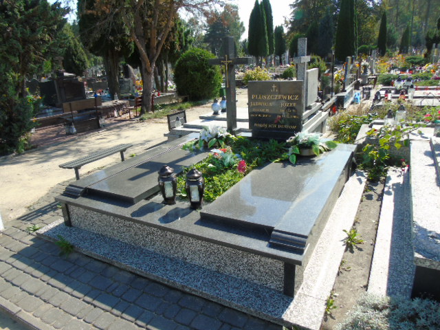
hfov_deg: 69.4
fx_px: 318
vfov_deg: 54.9
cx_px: 220
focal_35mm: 25
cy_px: 165
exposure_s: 1/500
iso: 80
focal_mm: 4.4
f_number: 3.4
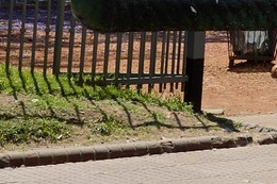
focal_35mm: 209
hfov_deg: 8.7
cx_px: 739
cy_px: -199
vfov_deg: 6.4
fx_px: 1607
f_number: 9
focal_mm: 34
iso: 400
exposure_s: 1/1000
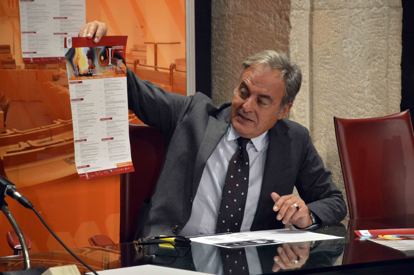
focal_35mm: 158
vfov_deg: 8.7
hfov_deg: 13.1
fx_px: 1810
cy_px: 138
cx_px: 207
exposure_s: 1/60
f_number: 5.6
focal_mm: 105
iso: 3200
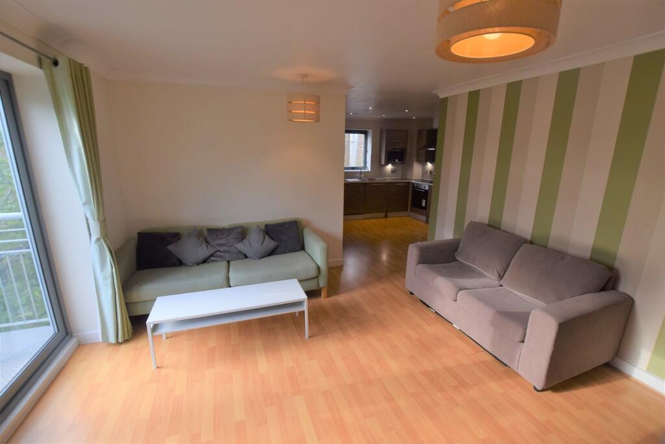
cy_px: 222
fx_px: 277
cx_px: 332
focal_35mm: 15
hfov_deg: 100.4
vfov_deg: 77.3
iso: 400
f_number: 6.3
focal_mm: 10
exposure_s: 1/160
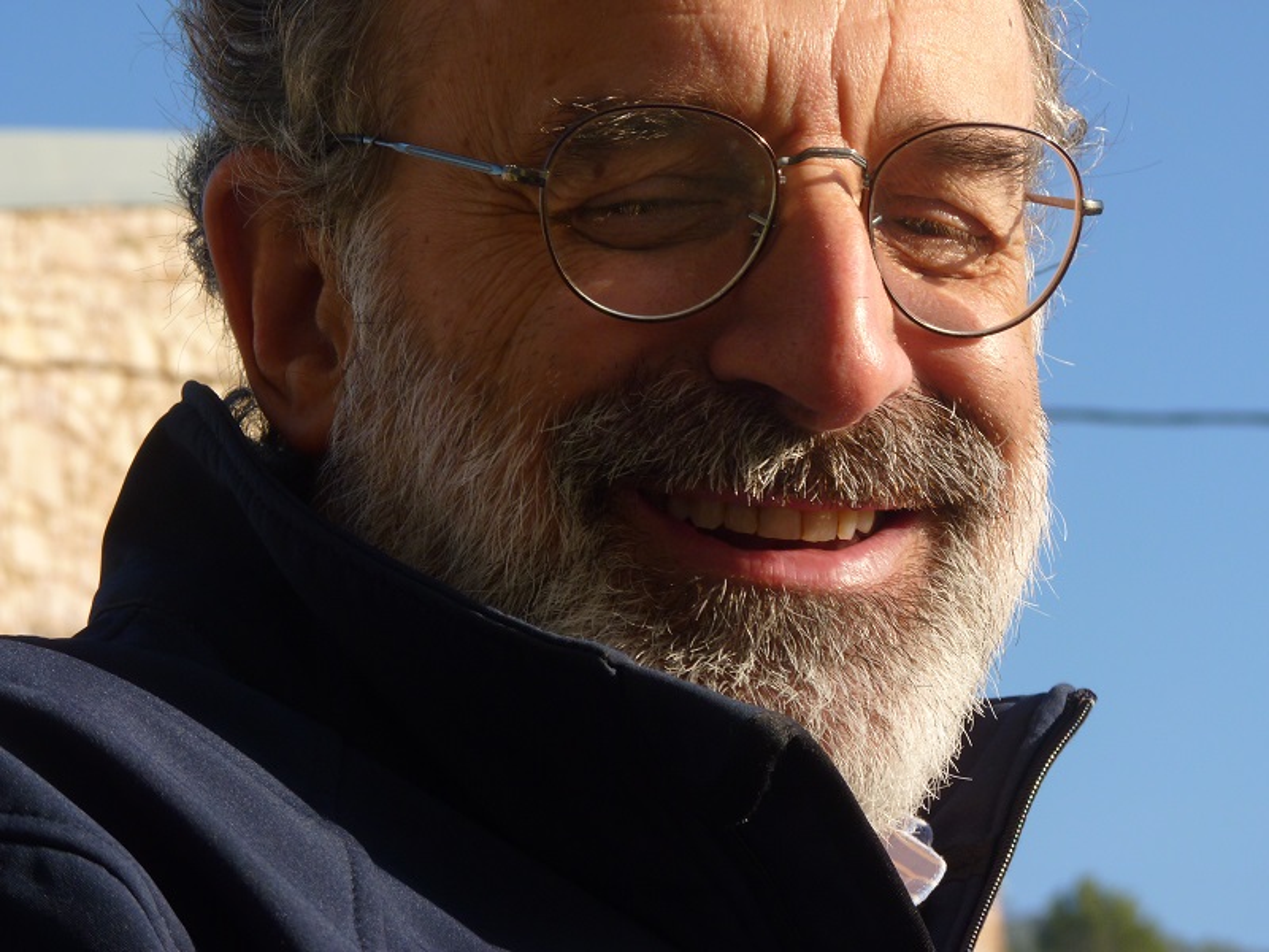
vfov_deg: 10.4
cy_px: 476
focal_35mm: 142
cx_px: 634
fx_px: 5206
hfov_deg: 13.9
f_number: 5
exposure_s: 1/400
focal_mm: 25.2
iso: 100
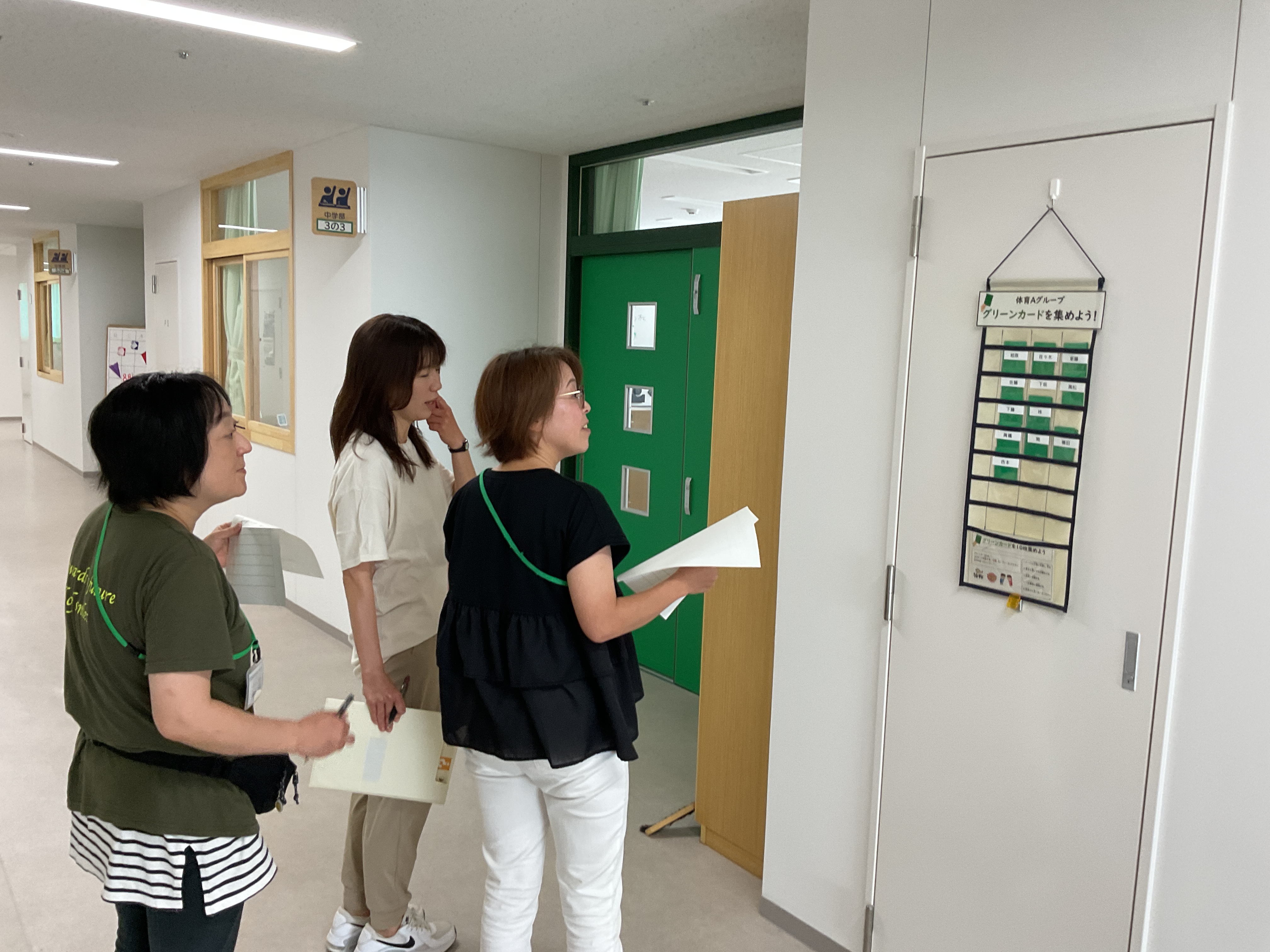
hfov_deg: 61.7
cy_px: 476
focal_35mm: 29
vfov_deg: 48.2
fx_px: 1064
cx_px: 635
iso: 80
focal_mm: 3
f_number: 1.8
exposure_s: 1/60
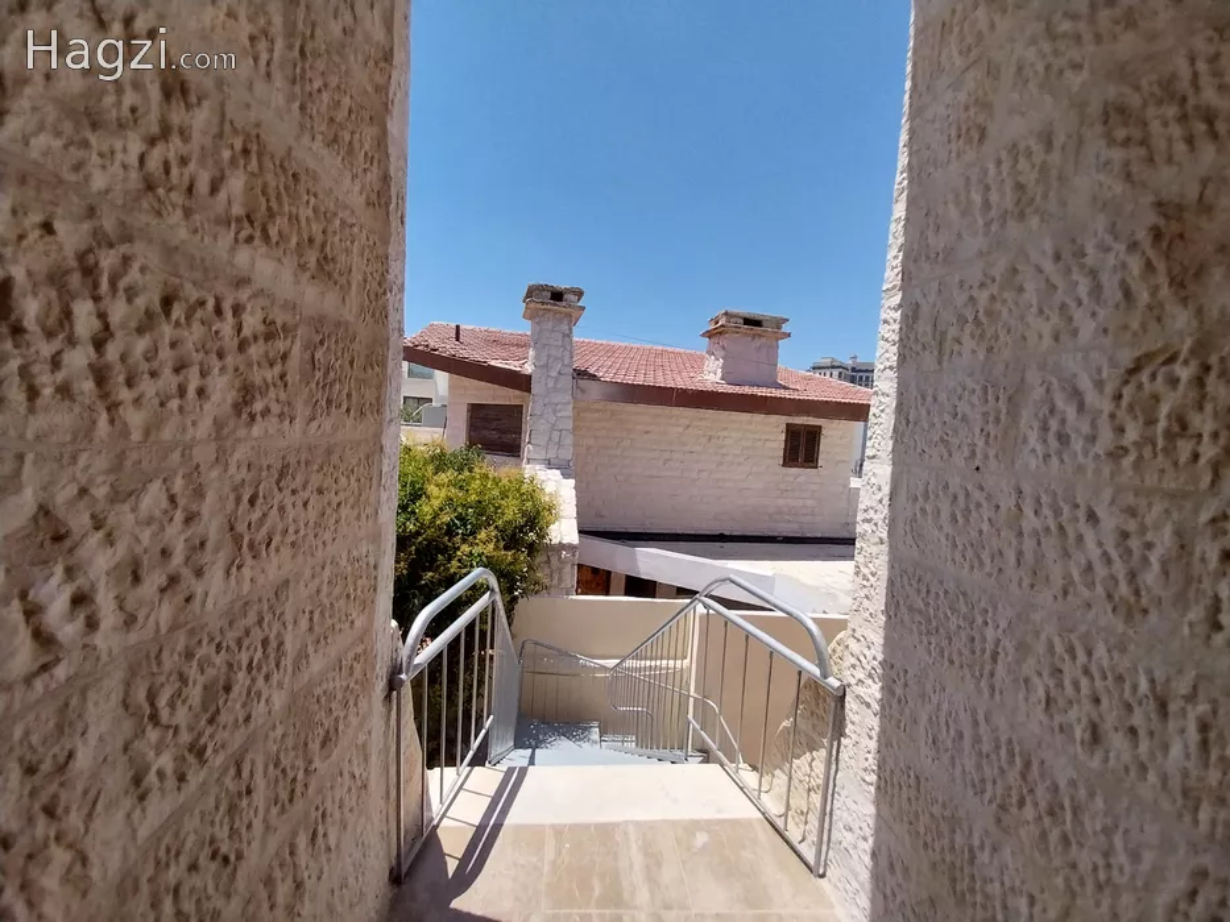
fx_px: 462
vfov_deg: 89.9
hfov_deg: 106.2
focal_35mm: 13
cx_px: 615
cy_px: 461
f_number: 2.2
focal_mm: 1.3
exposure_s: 1/1463
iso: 64
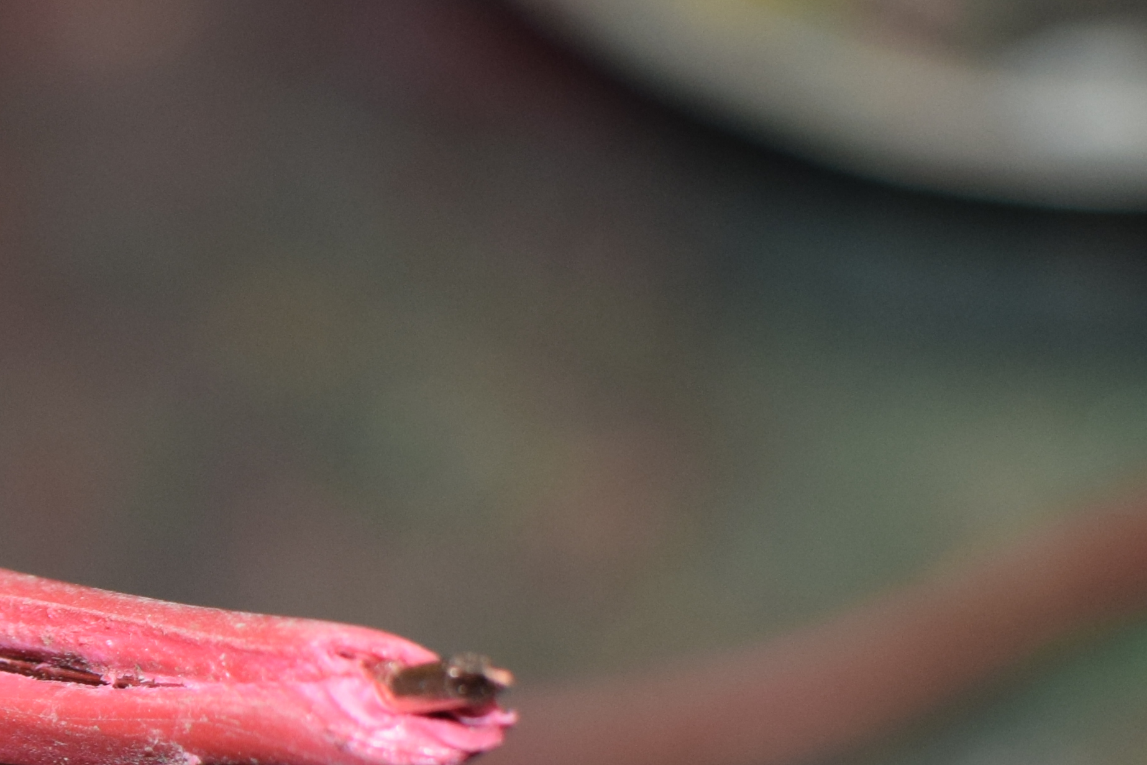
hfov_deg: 11.6
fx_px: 5436
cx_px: -503
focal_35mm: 171
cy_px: 678
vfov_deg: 8.0
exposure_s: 1/80
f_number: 4.5
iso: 720
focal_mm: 35
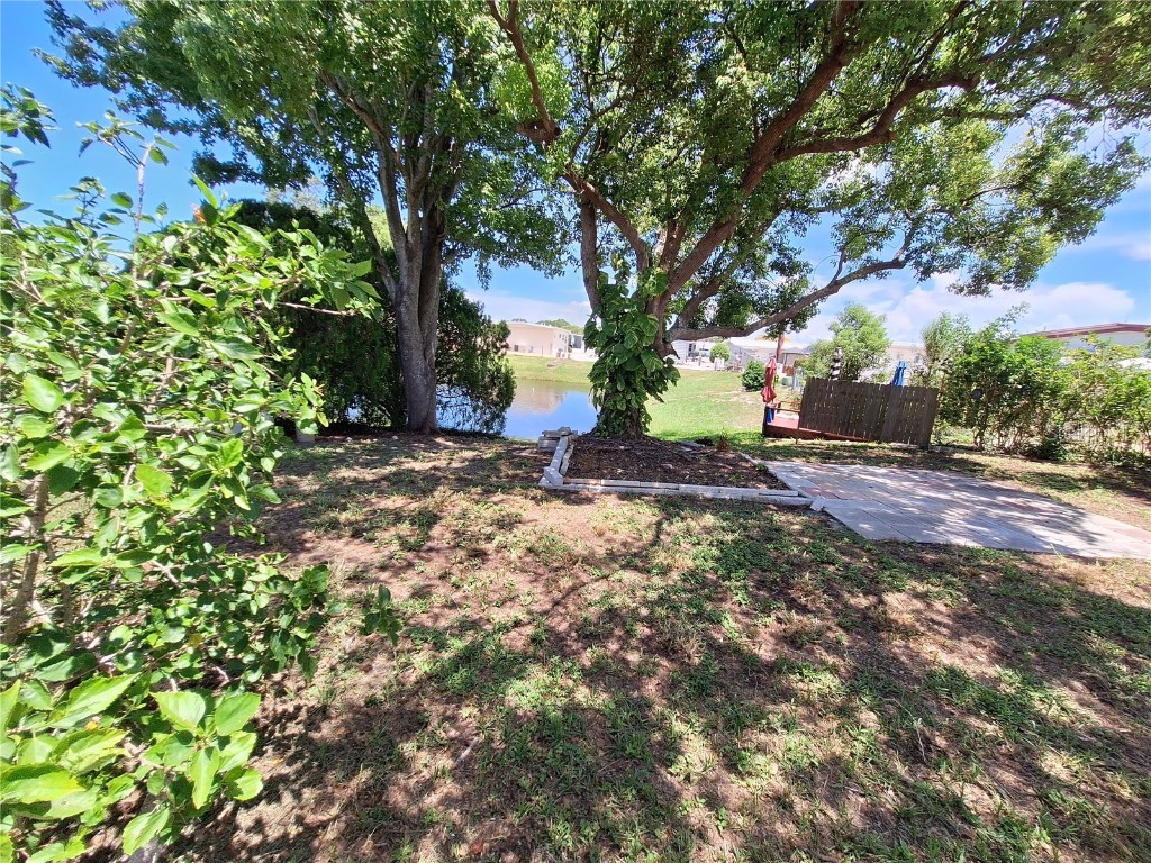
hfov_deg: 106.2
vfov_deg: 89.9
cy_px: 432
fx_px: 432
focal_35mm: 13
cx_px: 576
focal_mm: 1.74
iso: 40
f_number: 2.2
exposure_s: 1/887
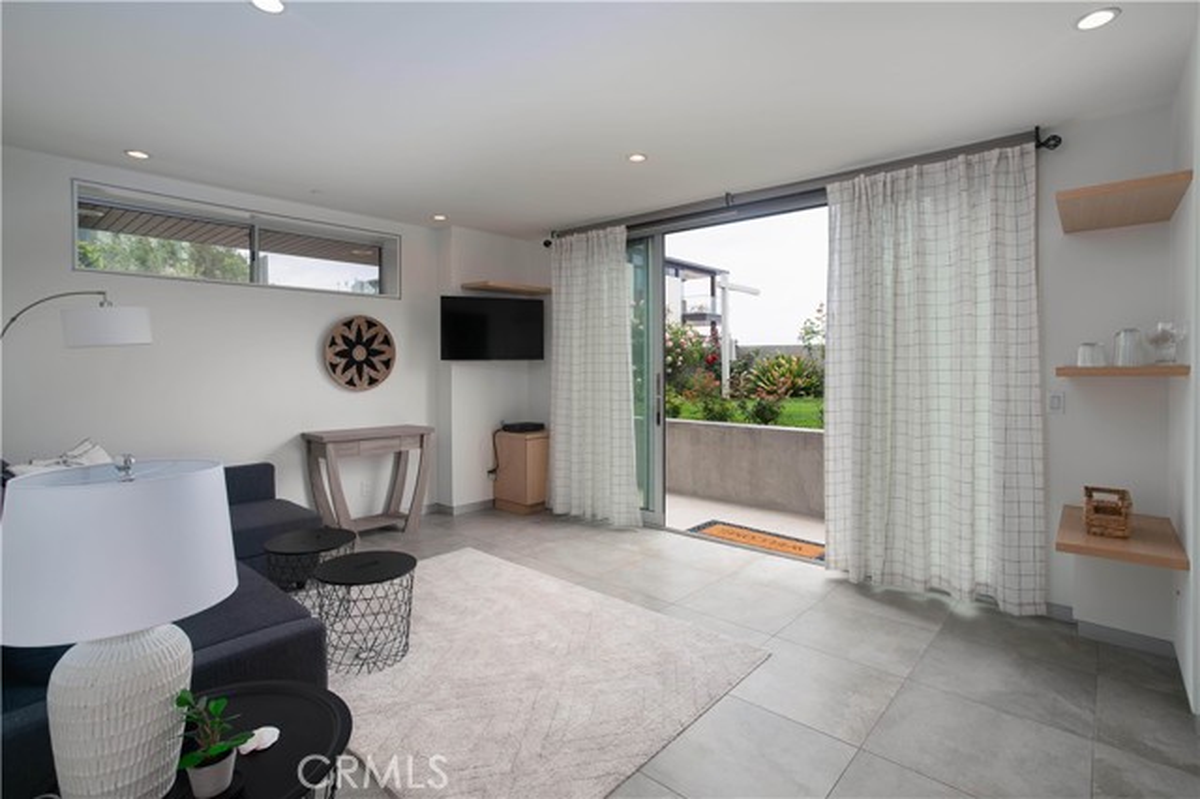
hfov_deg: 93.3
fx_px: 566
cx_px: 600
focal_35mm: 17
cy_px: 400
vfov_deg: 70.4
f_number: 6.7
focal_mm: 17
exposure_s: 1/60
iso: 100
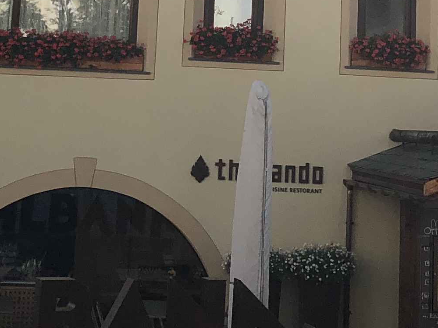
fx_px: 1430
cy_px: -157
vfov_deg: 12.5
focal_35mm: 113
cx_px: 244
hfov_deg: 17.4
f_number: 1.8
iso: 20
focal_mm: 3.99
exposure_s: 1/2404
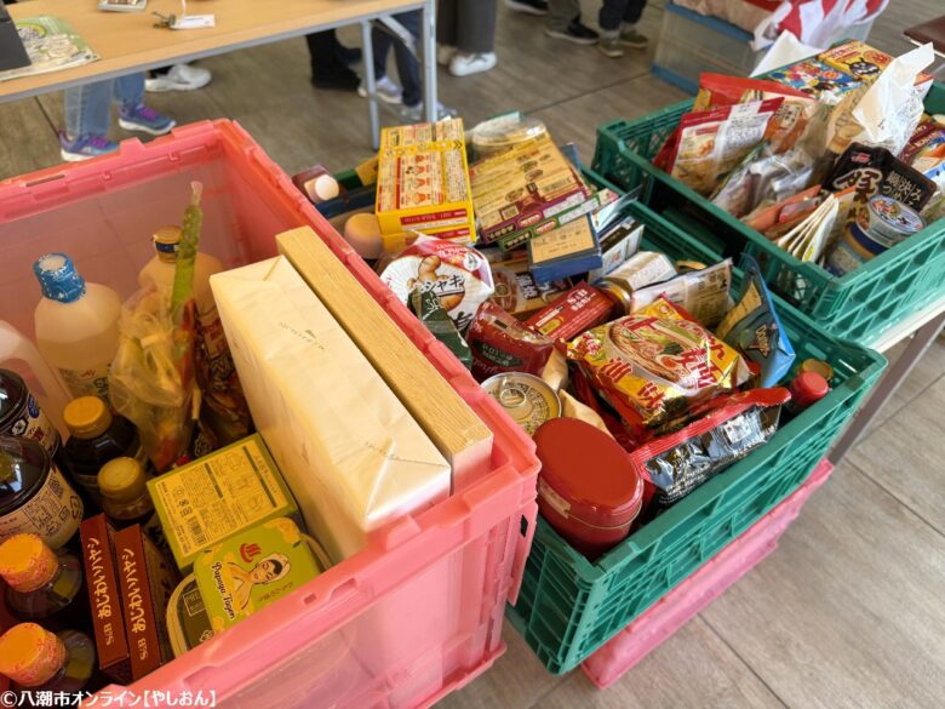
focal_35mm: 24
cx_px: 472
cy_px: 354
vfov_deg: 56.8
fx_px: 655
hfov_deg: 71.6
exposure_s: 1/401
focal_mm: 6.76
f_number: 1.78
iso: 80
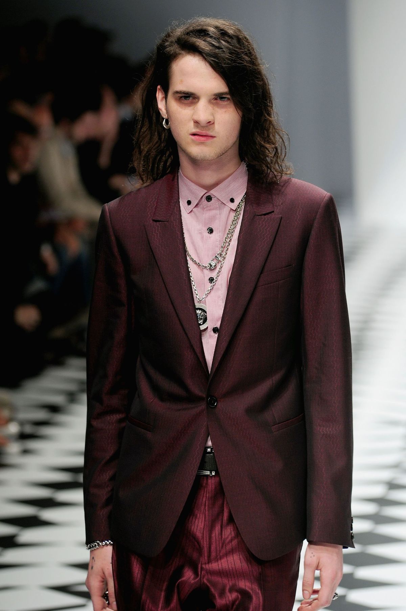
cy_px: 306
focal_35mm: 170
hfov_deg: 8.1
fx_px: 2880
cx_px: 203
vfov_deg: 12.1
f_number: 7.1
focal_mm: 170
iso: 640
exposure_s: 1/500
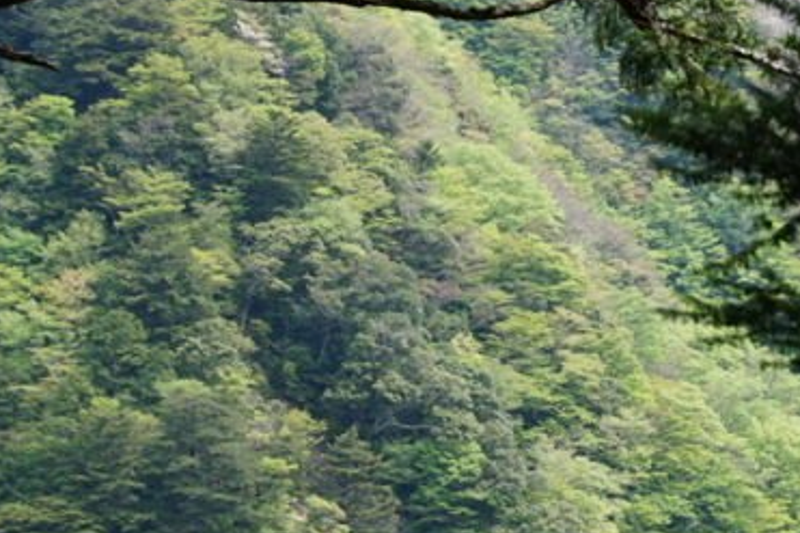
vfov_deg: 6.6
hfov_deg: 9.9
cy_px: 634
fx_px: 4598
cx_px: 668
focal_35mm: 207
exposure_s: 1/80
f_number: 7.1
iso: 100
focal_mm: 50
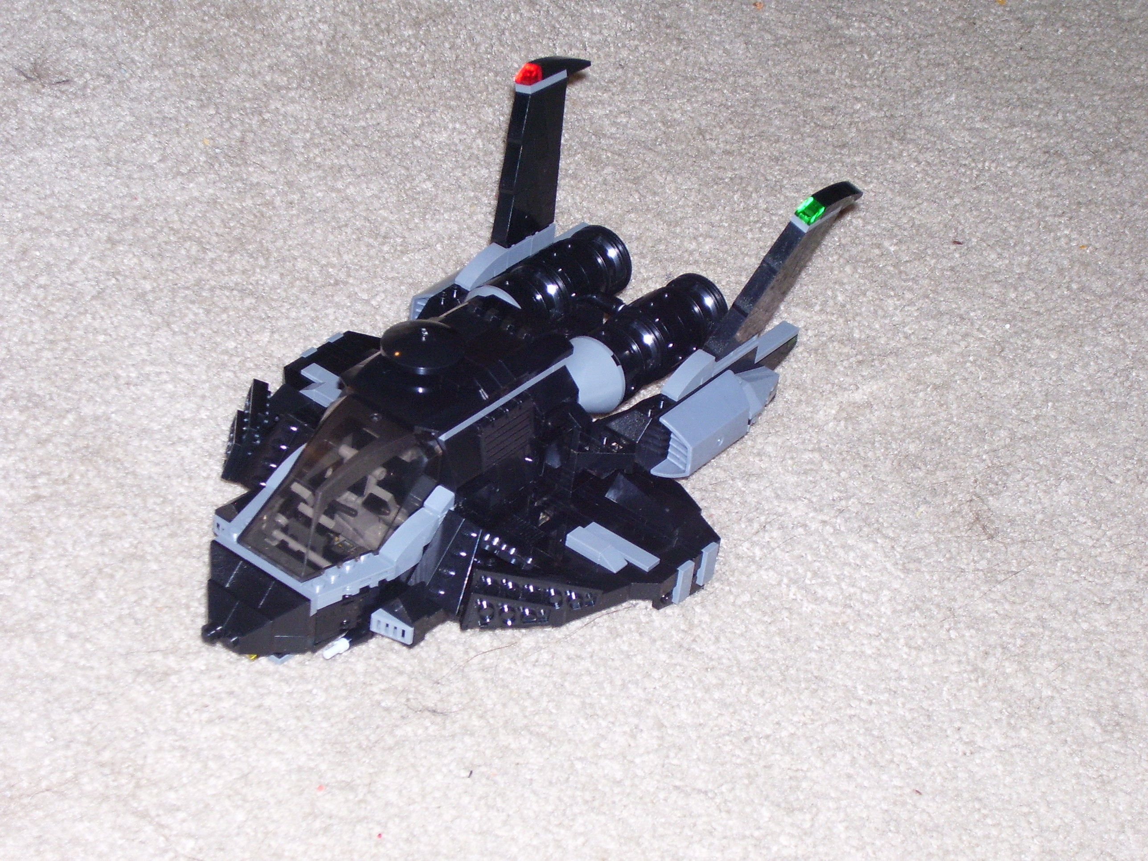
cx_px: 574
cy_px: 430
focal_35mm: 82
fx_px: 2719
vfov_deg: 18.0
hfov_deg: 23.8
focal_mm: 13.5
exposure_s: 1/90
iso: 125
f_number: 4.1
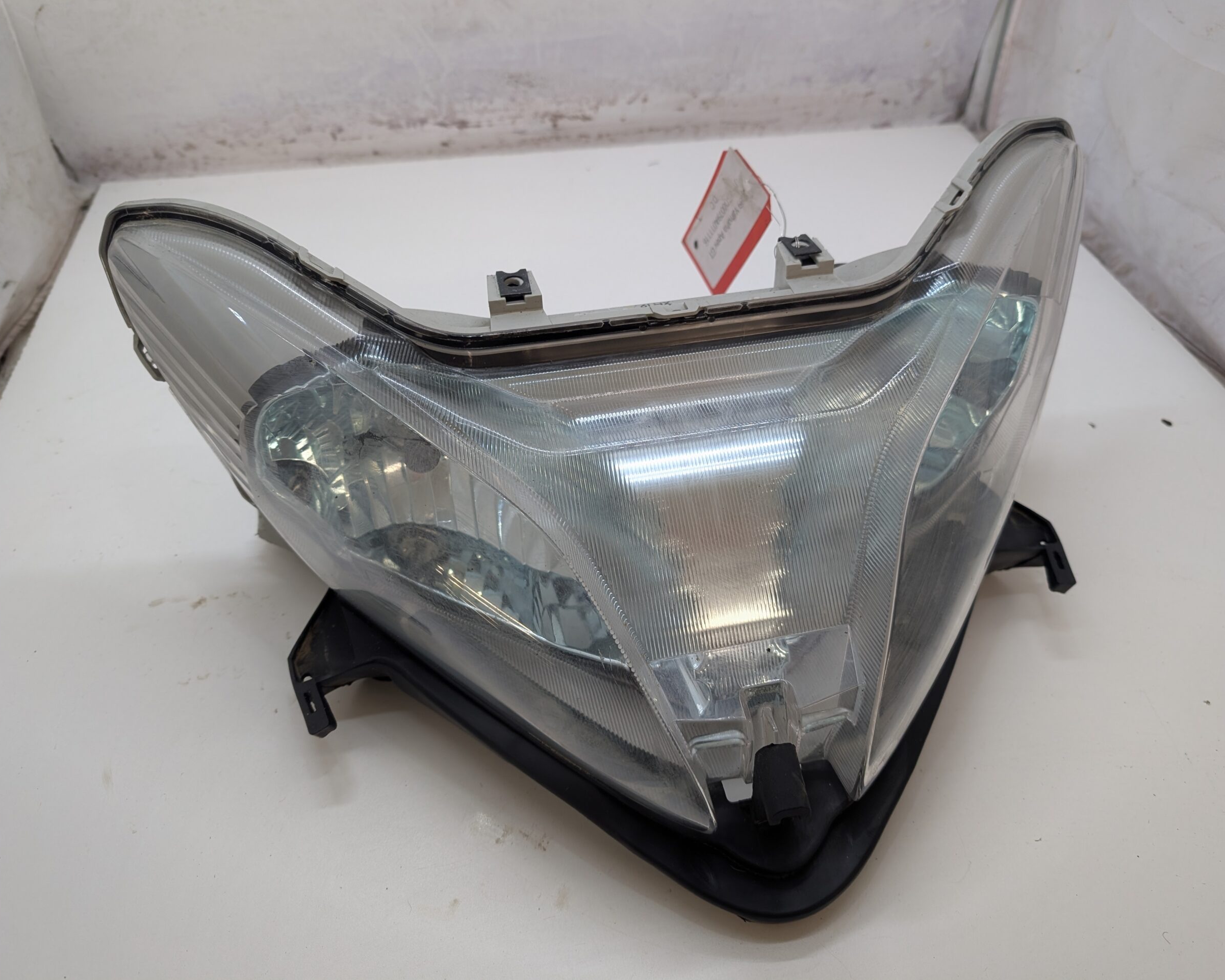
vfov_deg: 56.8
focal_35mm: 25
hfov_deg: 68.0
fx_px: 906
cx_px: 646
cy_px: 490
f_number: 1.68
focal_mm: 6.9
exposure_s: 1/70.4
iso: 75
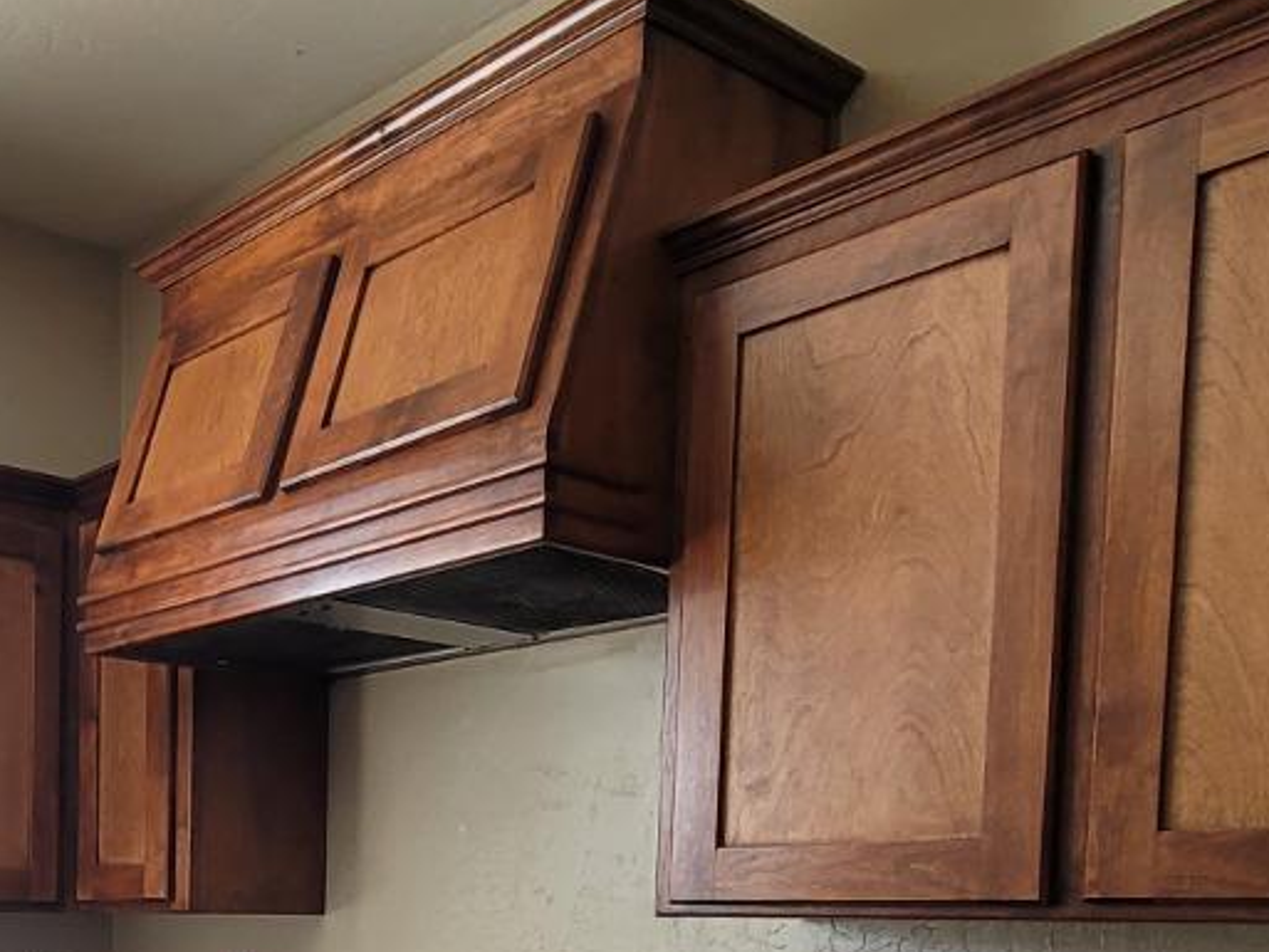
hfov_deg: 44.0
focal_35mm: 38
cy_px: 1035
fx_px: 1393
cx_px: 94
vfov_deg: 33.2
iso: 100
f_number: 2.2
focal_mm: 2.2
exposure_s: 1/120
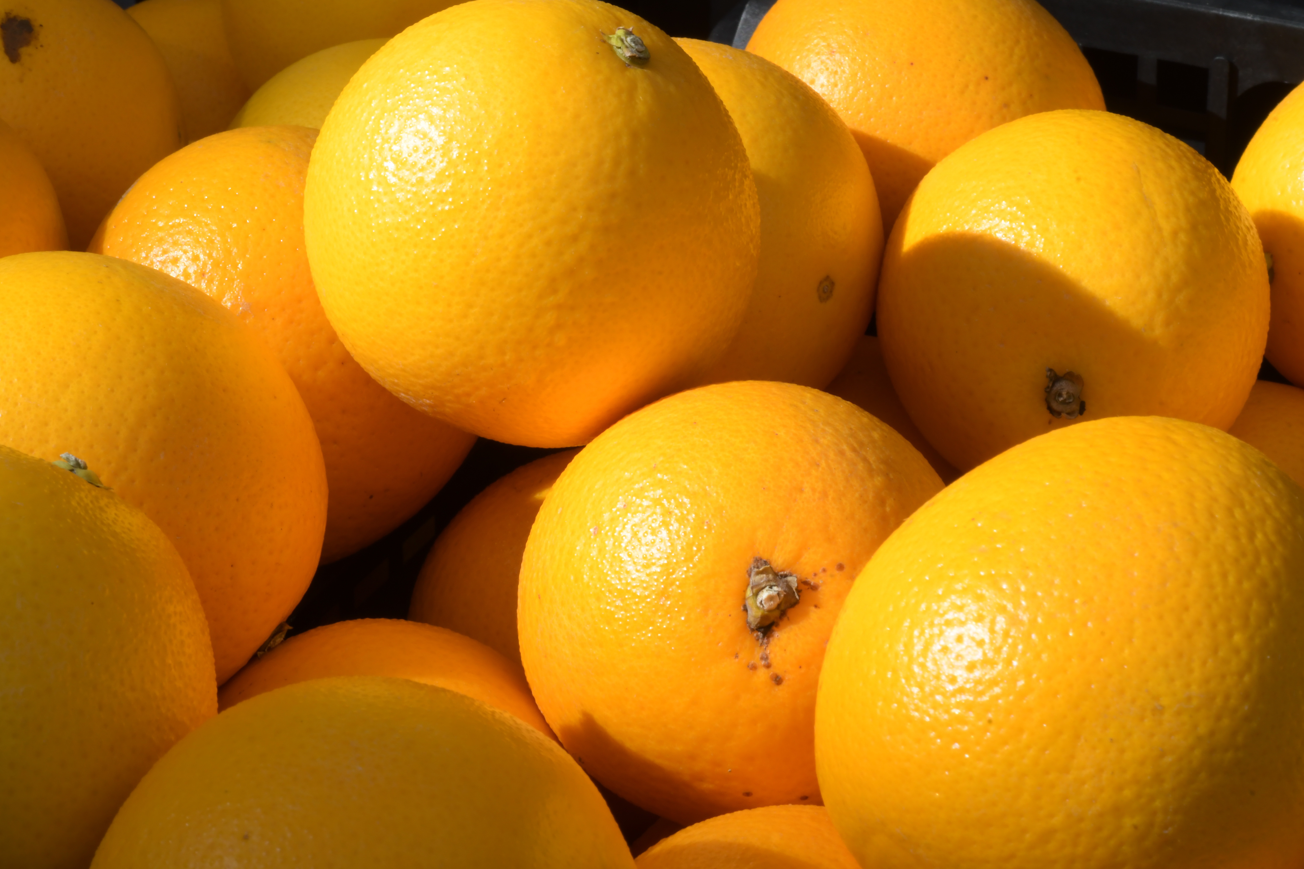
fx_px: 2753
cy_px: 432
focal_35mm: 76
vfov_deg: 17.9
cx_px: 654
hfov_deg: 26.7
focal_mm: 50
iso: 400
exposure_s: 1/50
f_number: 22
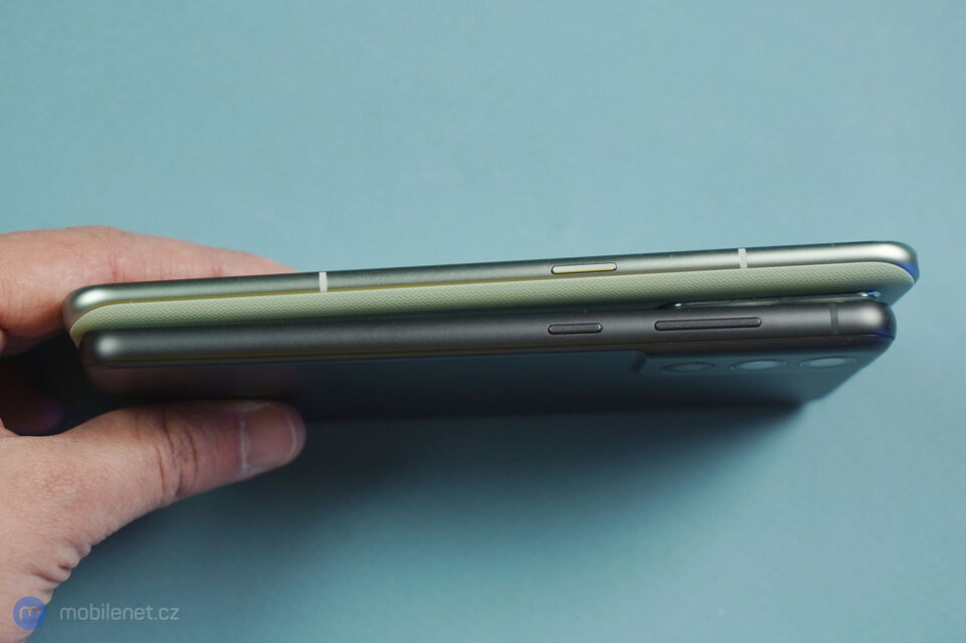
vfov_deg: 19.4
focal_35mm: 70
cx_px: 483
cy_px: 322
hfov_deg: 28.9
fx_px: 1878
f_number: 5.6
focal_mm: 70
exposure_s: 1/160
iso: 640
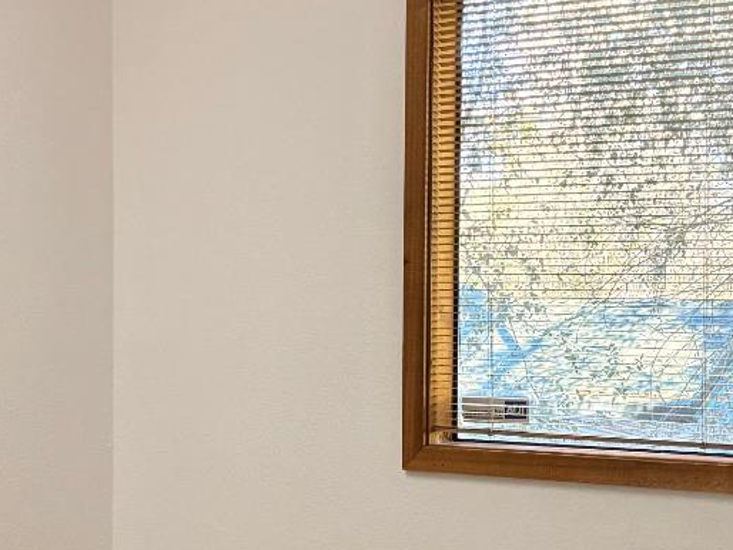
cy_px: 356
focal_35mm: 70
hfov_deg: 27.8
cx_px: 394
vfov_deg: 21.0
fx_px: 1483
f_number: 1.78
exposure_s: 1/180
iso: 320
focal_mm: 6.76
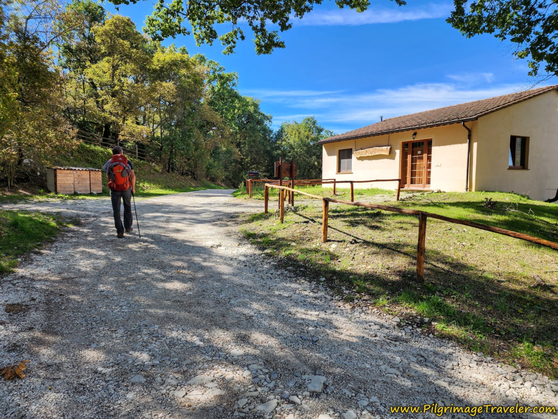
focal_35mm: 23
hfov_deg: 73.9
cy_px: 210
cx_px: 279
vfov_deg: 58.9
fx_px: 371
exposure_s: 1/523
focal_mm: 6.4
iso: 12
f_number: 1.8
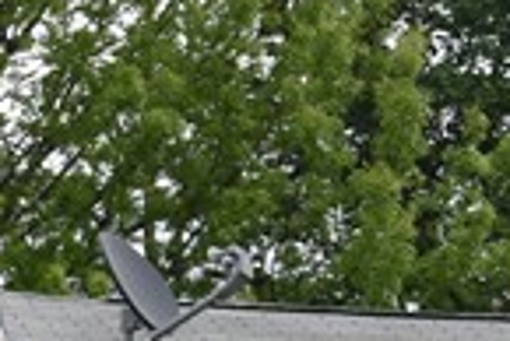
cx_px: 939
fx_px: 5105
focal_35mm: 360
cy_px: 728
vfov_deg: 3.8
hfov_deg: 5.6
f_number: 8
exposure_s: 1/200
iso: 100
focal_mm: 32
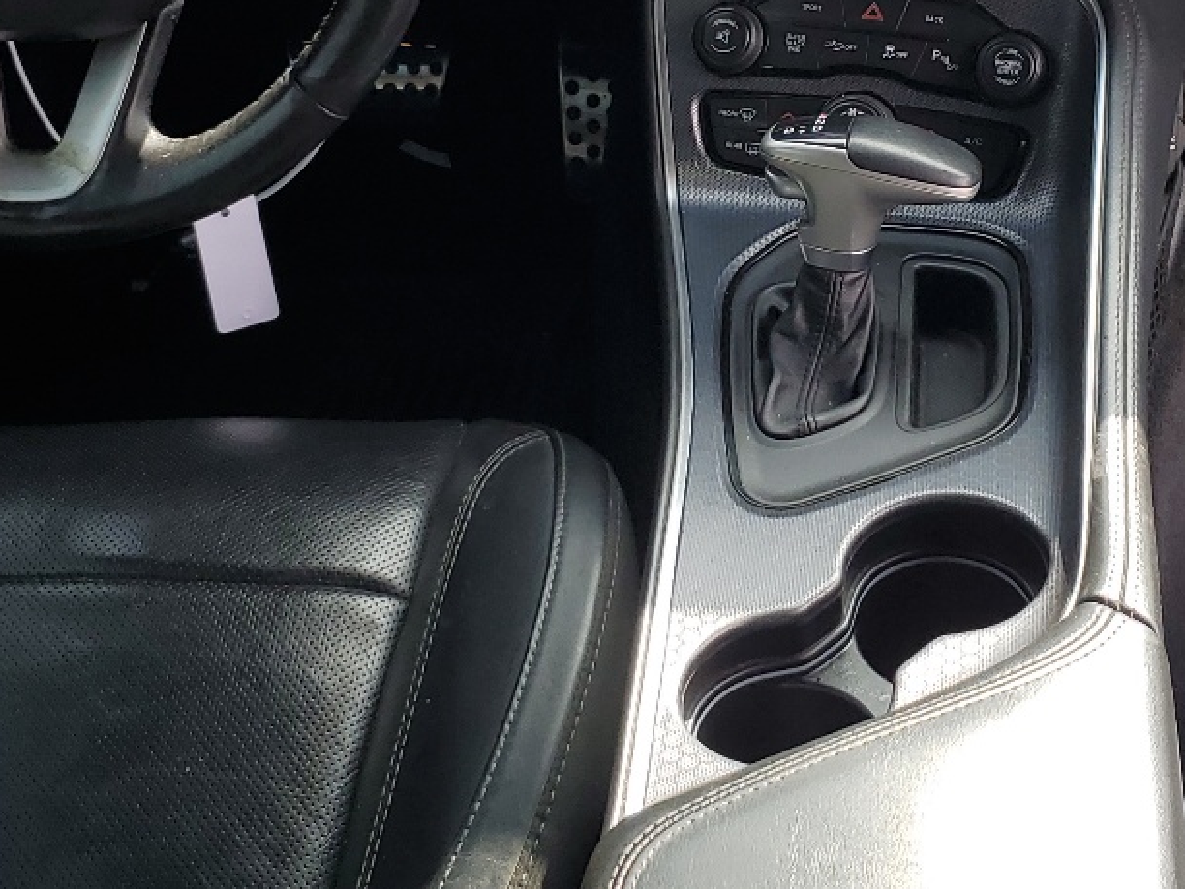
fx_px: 2328
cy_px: 314
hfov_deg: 28.4
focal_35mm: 68
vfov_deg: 21.6
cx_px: 769
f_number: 1.5
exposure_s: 1/400
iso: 50
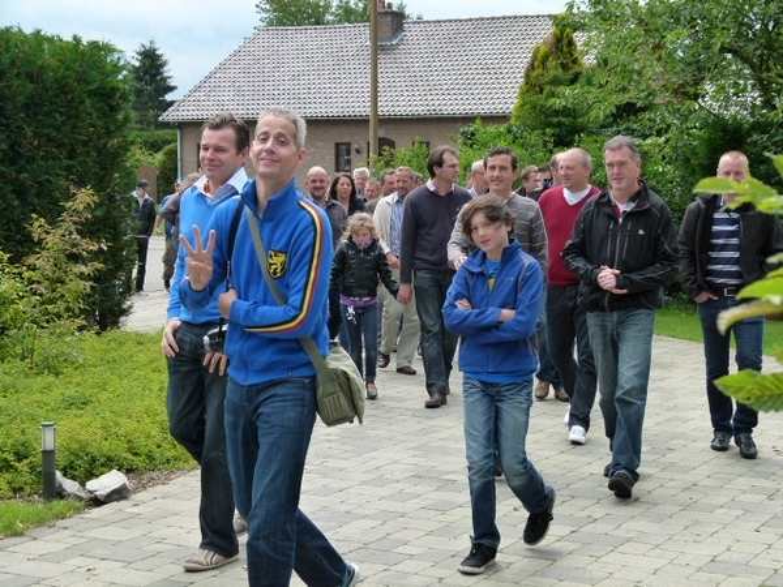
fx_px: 1425
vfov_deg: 23.3
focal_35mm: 63
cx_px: 392
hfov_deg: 30.7
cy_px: 294
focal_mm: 11.3
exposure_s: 1/400
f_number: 4
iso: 160
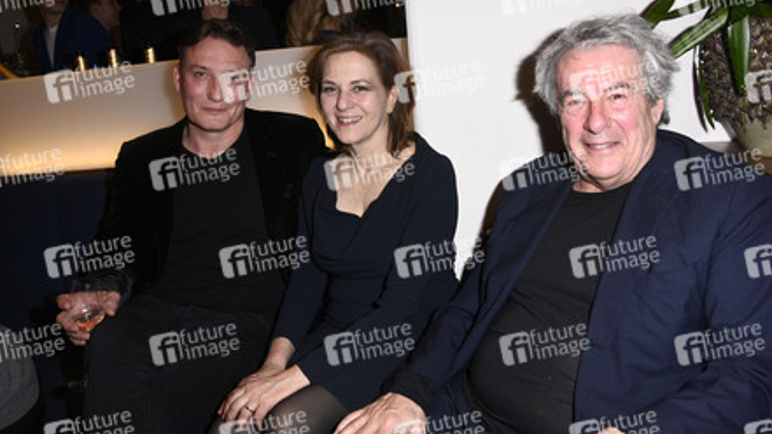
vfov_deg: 38.9
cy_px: 214
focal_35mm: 30
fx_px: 614
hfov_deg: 64.3
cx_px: 393
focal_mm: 28
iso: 2000
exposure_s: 1/160
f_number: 5.6
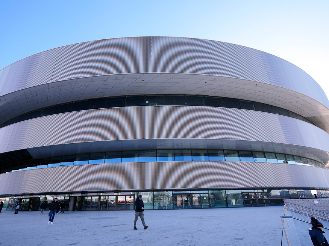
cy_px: 127
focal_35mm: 18
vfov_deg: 71.6
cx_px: 153
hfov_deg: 87.6
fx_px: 171
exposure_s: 1/400
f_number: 4
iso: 160
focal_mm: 16
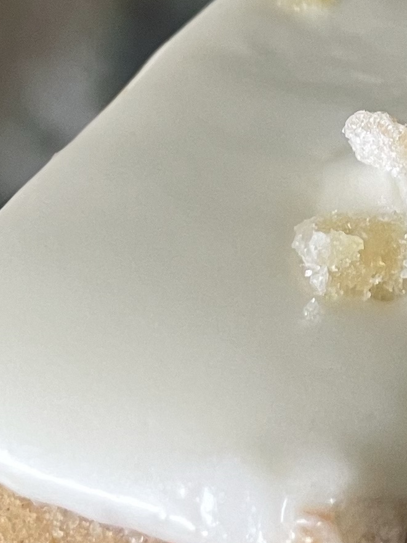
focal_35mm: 119
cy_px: -10
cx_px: 429
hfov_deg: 12.3
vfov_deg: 16.2
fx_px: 1865
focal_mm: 4.2
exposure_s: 1/73
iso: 125
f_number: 1.6
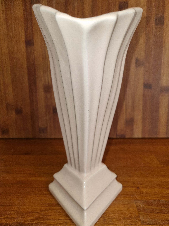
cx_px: 84
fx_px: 169
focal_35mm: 26
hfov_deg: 53.1
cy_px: 113
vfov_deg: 67.3
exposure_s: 1/50
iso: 200
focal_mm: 5.4
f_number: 1.8
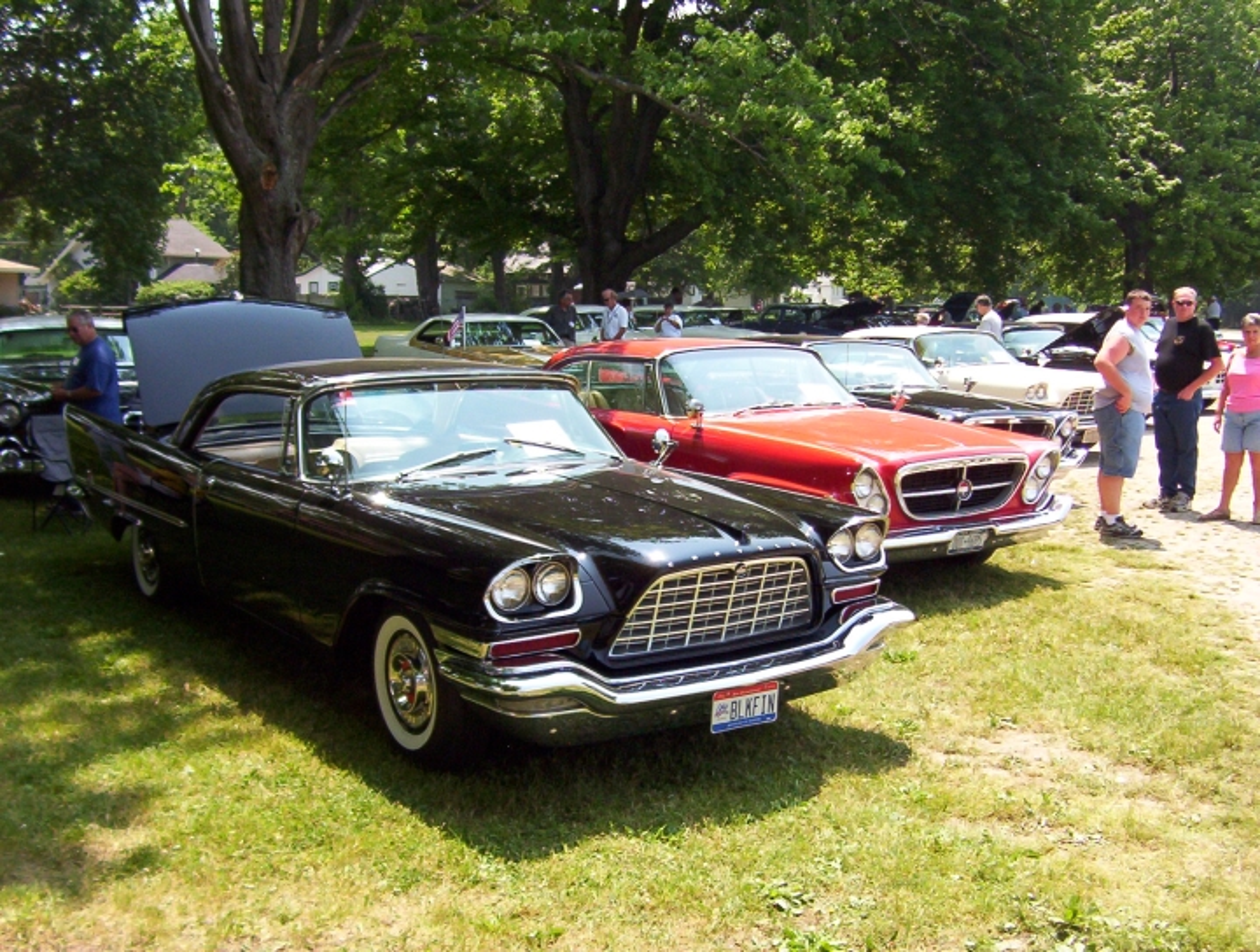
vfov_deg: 39.8
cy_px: 476
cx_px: 630
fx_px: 1314
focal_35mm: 36
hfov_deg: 51.2
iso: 100
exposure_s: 1/970
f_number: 2.76
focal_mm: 5.54
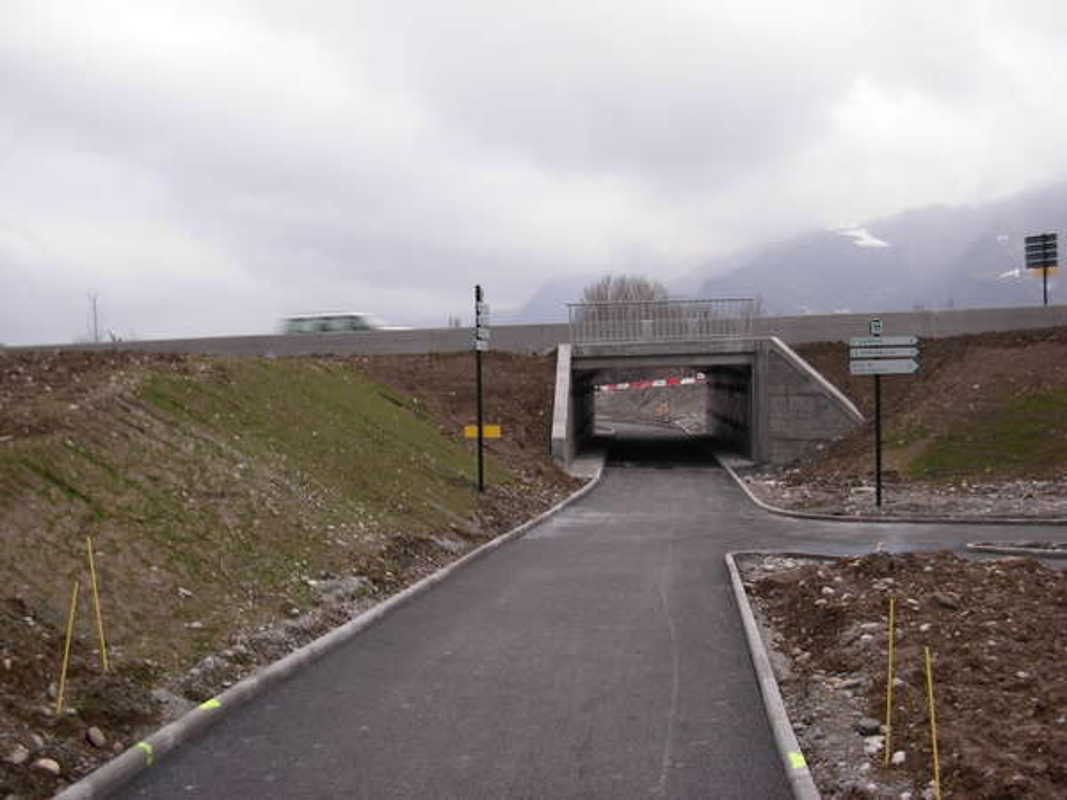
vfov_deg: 37.7
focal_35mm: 38
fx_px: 1171
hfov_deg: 49.0
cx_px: 534
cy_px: 400
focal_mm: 6.3
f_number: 2.9
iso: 79
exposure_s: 1/18.4
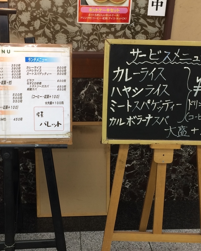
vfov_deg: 39.5
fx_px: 350
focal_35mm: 47
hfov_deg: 32.0
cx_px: 86
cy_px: 135
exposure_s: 1/30
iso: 50
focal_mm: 4.15
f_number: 2.2
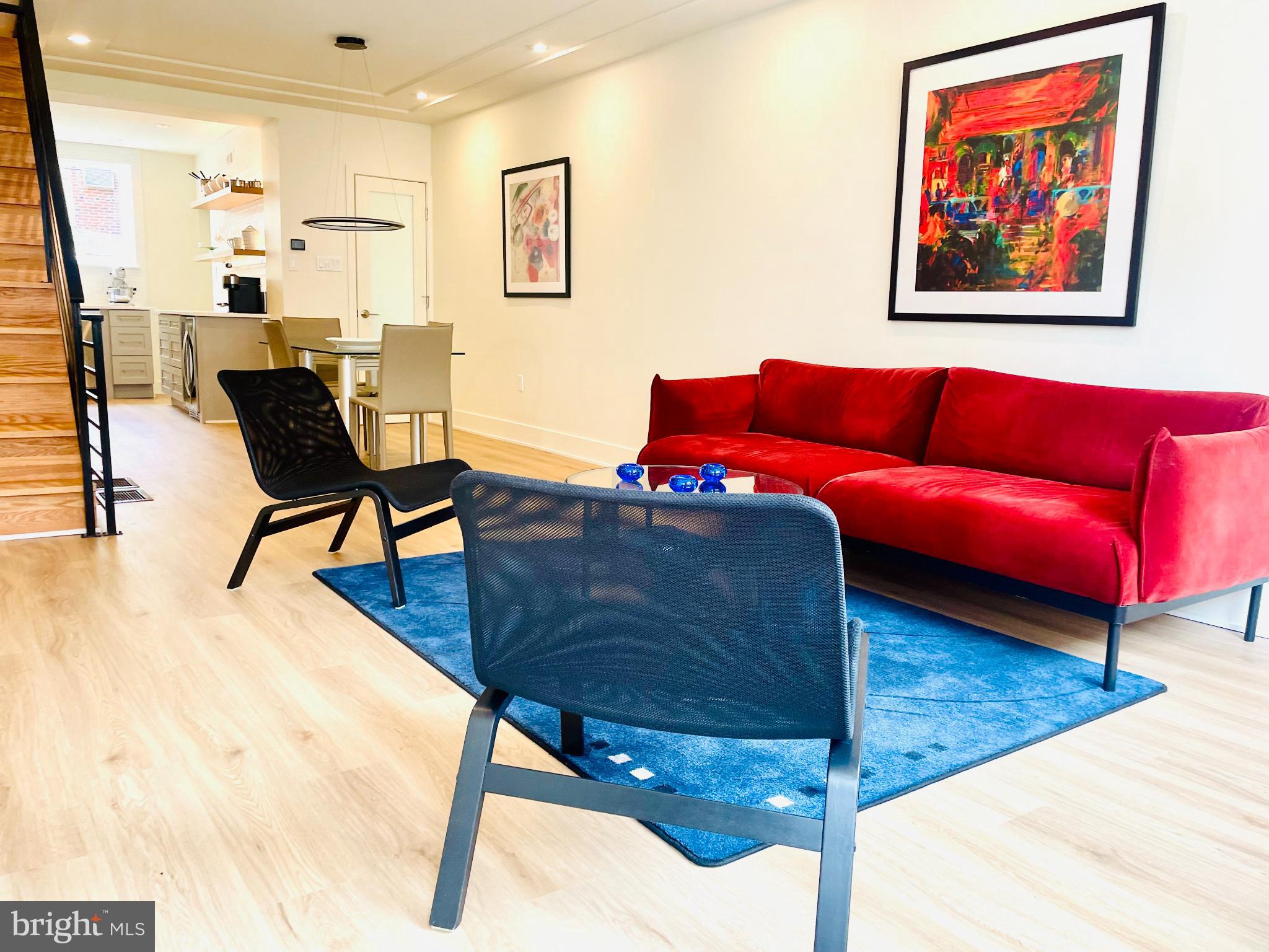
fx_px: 953
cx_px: 634
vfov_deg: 53.1
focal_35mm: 26
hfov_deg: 67.3
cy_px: 476
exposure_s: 1/121
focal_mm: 4.2
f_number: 1.6
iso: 100
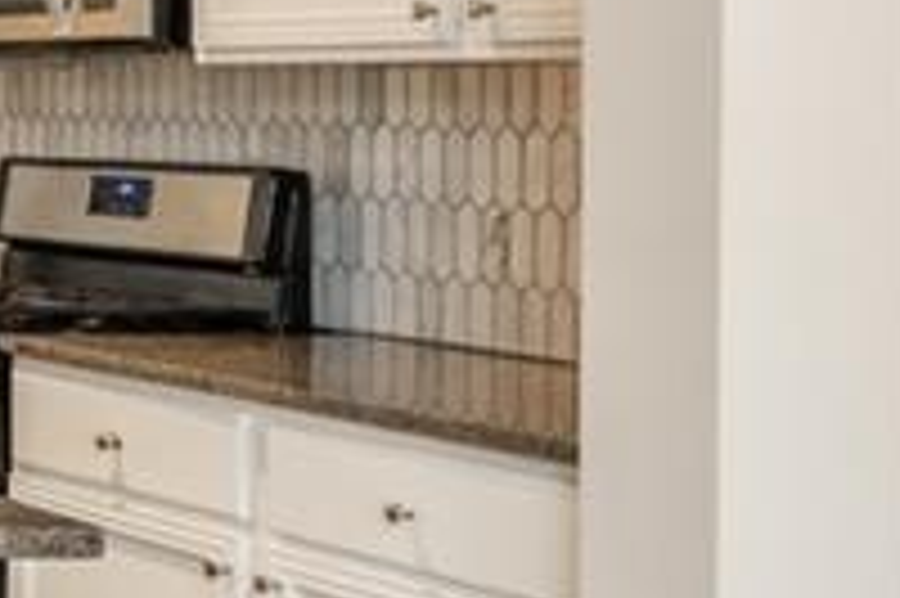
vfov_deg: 15.5
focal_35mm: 87
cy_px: 94
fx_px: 2173
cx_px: -1386
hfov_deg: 13.9
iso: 800
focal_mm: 17
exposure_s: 1/6
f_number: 10
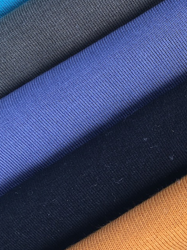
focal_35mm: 60
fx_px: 432
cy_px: 63
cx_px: 173
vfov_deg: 31.6
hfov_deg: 23.7
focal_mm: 4.15
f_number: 2.2
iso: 25
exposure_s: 1/133
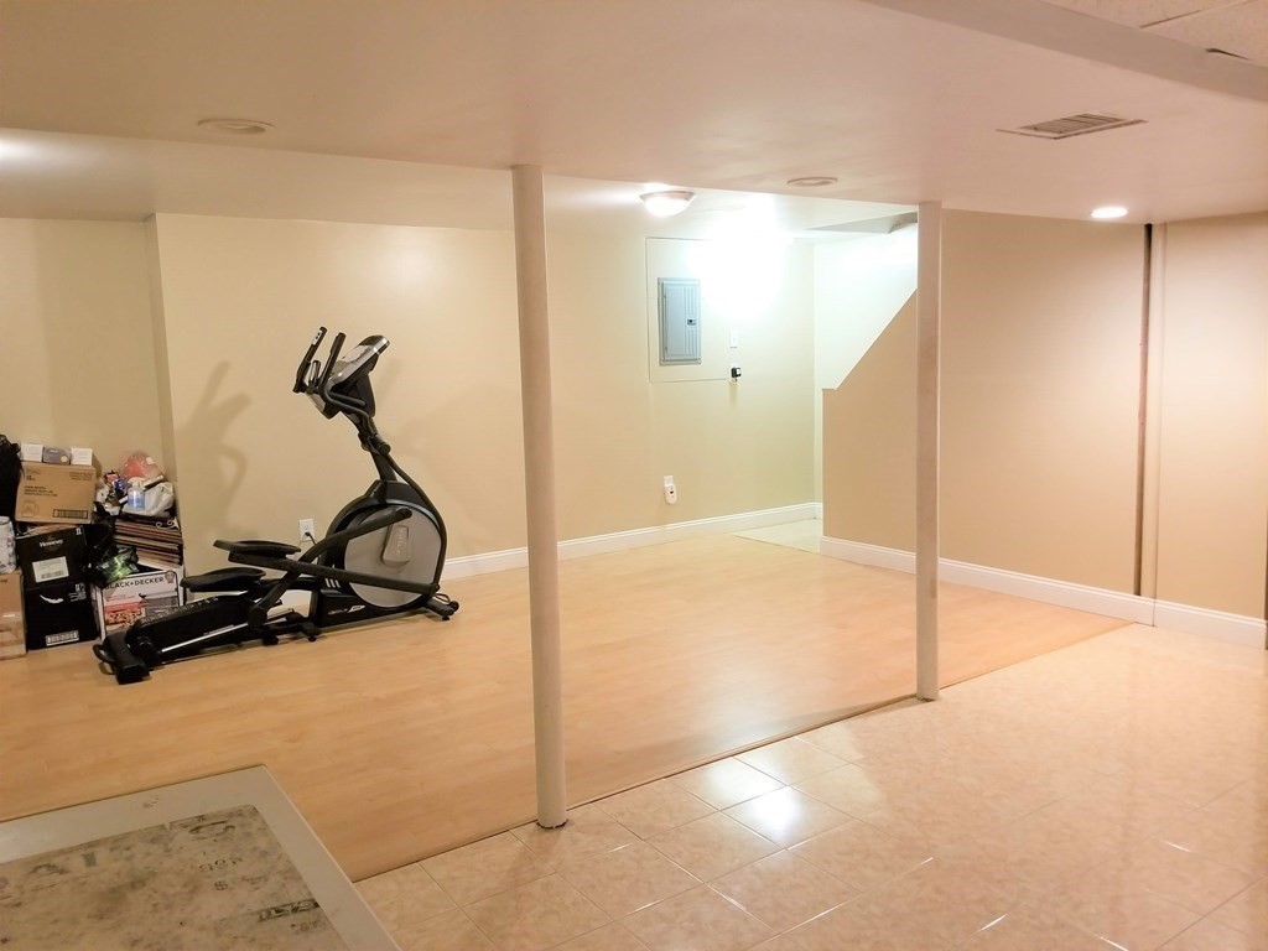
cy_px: 476
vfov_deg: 53.1
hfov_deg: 67.3
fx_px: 952
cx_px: 634
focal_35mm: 26
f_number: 1.7
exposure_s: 1/17
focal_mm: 4.3
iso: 250
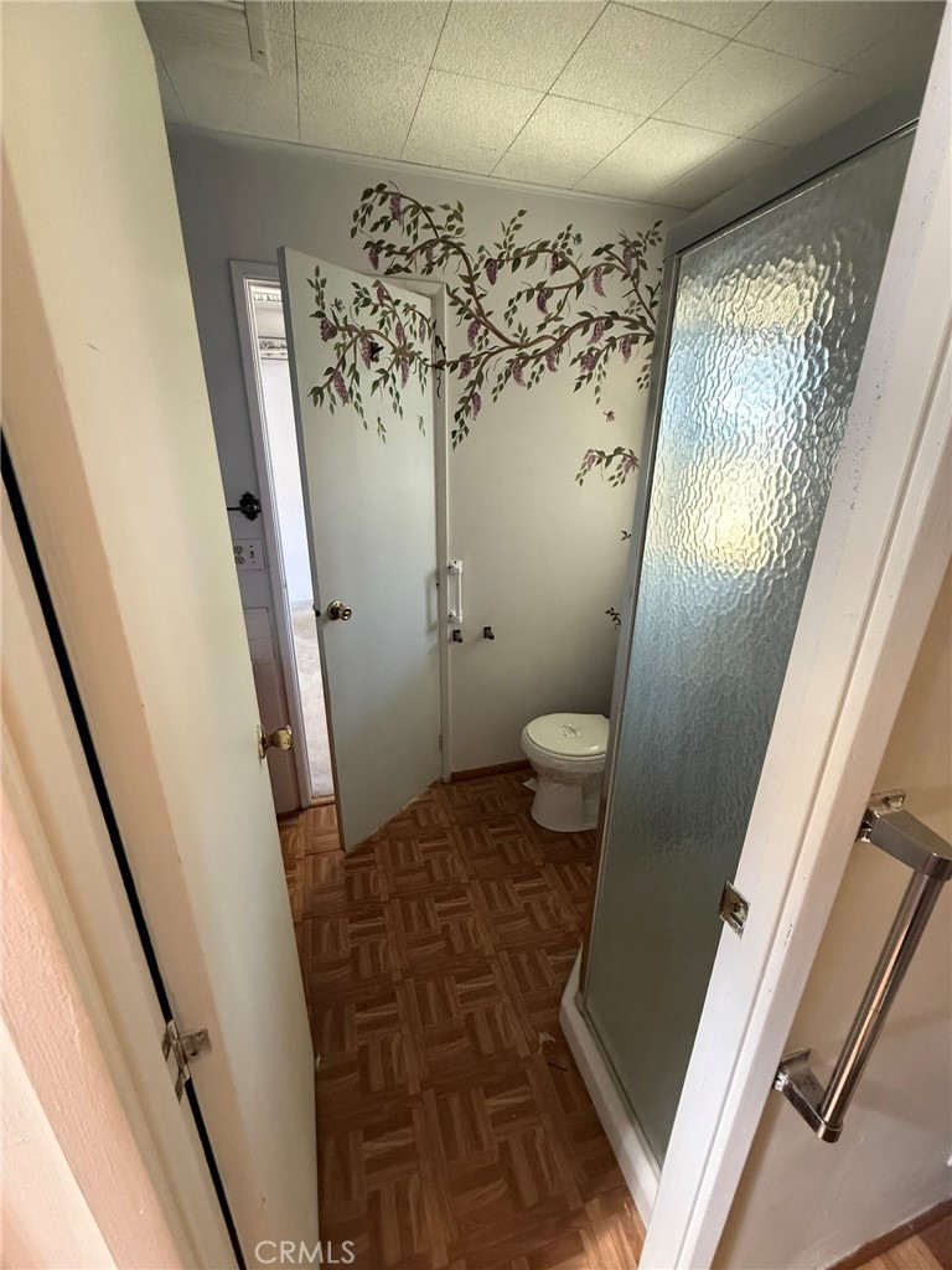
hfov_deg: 85.7
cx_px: 476
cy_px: 635
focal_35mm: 14
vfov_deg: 102.1
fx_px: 513
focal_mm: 2.22
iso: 640
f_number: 2.2
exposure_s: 1/60
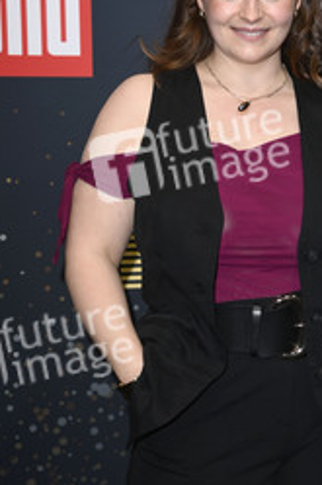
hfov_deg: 12.1
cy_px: 254
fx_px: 1518
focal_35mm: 113
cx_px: 246
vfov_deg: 18.1
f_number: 5.6
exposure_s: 1/250
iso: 320
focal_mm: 70
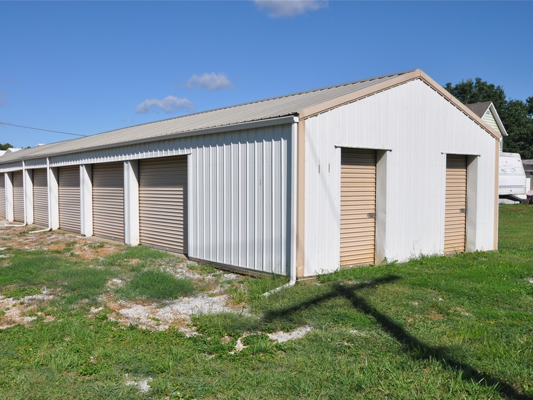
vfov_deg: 41.2
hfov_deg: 53.1
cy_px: 202
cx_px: 237
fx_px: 532
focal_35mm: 35
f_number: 10
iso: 200
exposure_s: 1/400
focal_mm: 21
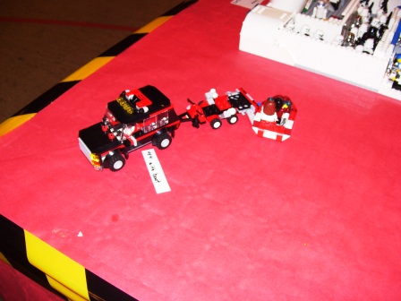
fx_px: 417
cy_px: 150
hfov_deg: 51.4
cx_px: 200
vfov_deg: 39.7
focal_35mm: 36
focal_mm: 6
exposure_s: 1/60
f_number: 2.7
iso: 80
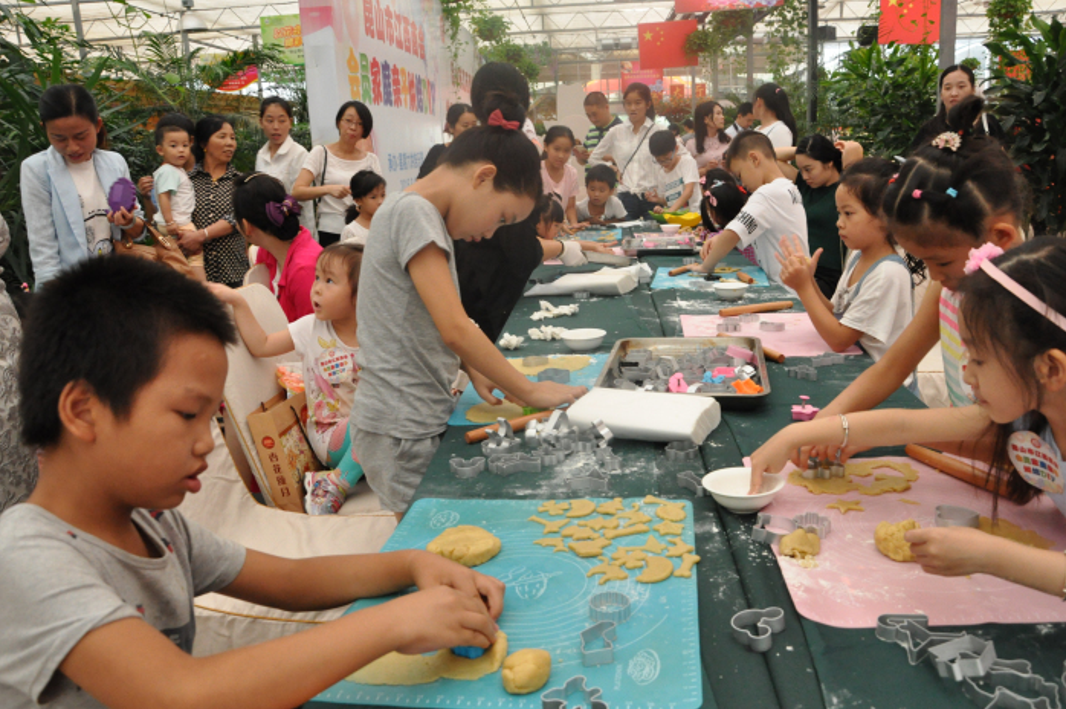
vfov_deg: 44.9
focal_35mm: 29
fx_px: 858
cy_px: 377
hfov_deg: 63.7
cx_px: 557
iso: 2000
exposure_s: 1/50
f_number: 6.3
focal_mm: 18
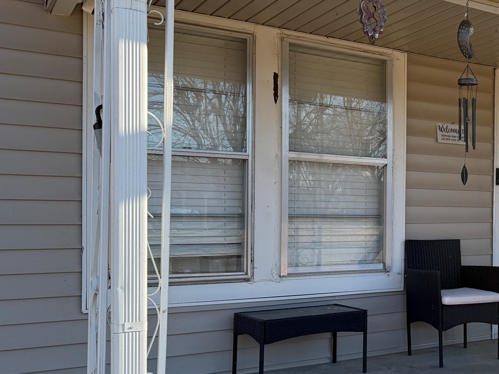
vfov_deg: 30.8
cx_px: 480
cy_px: 215
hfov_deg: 36.9
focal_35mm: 47
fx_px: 678
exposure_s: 1/1250
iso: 100
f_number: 1.78
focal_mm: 6.76
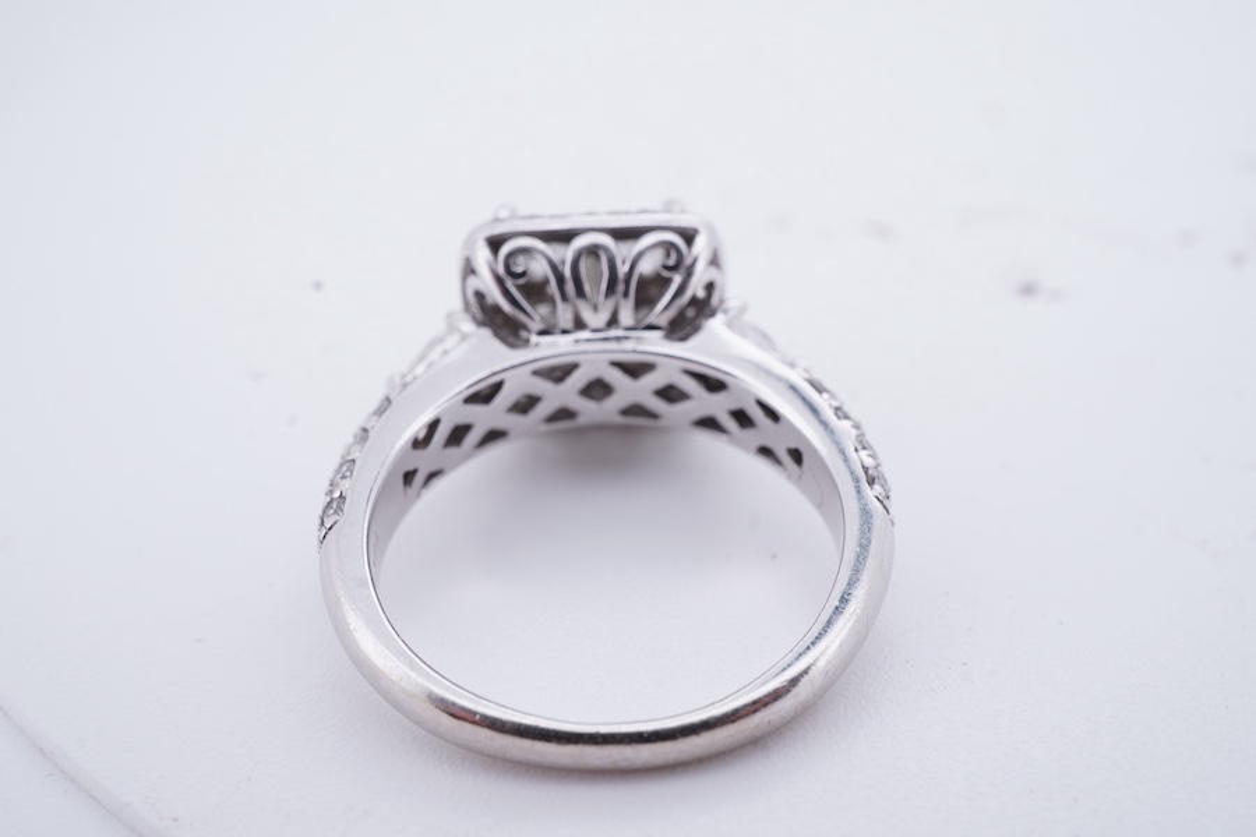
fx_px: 1570
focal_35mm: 45
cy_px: 418
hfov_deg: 43.6
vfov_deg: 29.9
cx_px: 628
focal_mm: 30
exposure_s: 1/160
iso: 250
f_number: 22
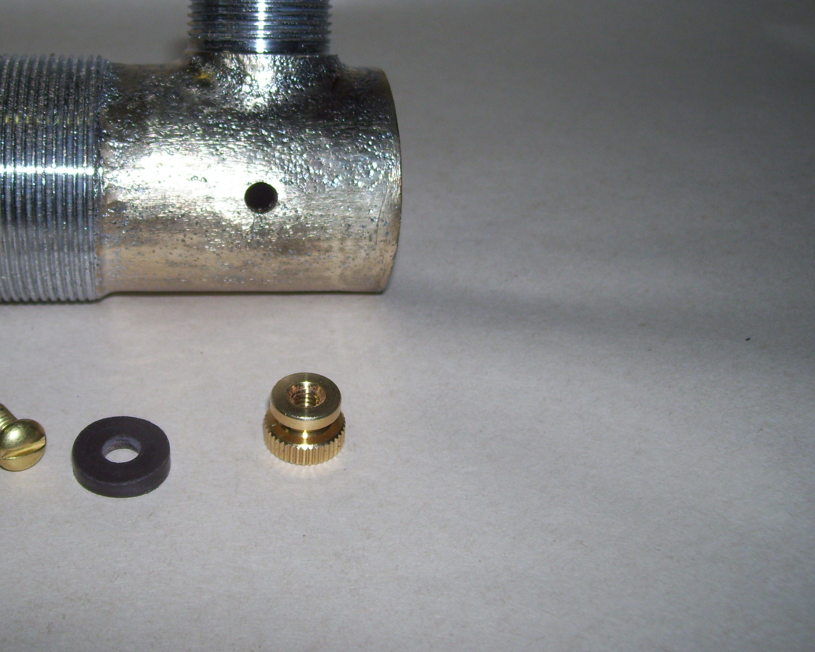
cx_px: 254
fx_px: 1182
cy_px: 247
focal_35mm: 49
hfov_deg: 37.5
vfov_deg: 30.7
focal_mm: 6
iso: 80
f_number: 2.7
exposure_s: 1/60
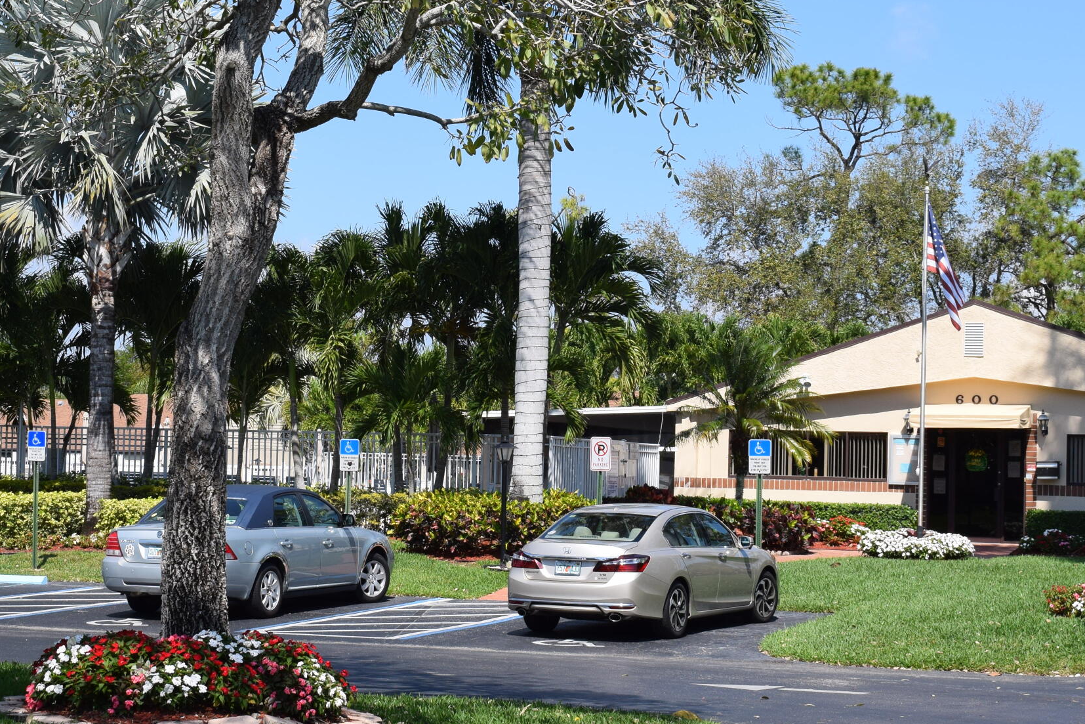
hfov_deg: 25.7
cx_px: 500
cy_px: 322
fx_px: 2378
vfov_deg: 17.3
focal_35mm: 79
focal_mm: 29
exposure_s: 1/400
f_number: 10
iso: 200
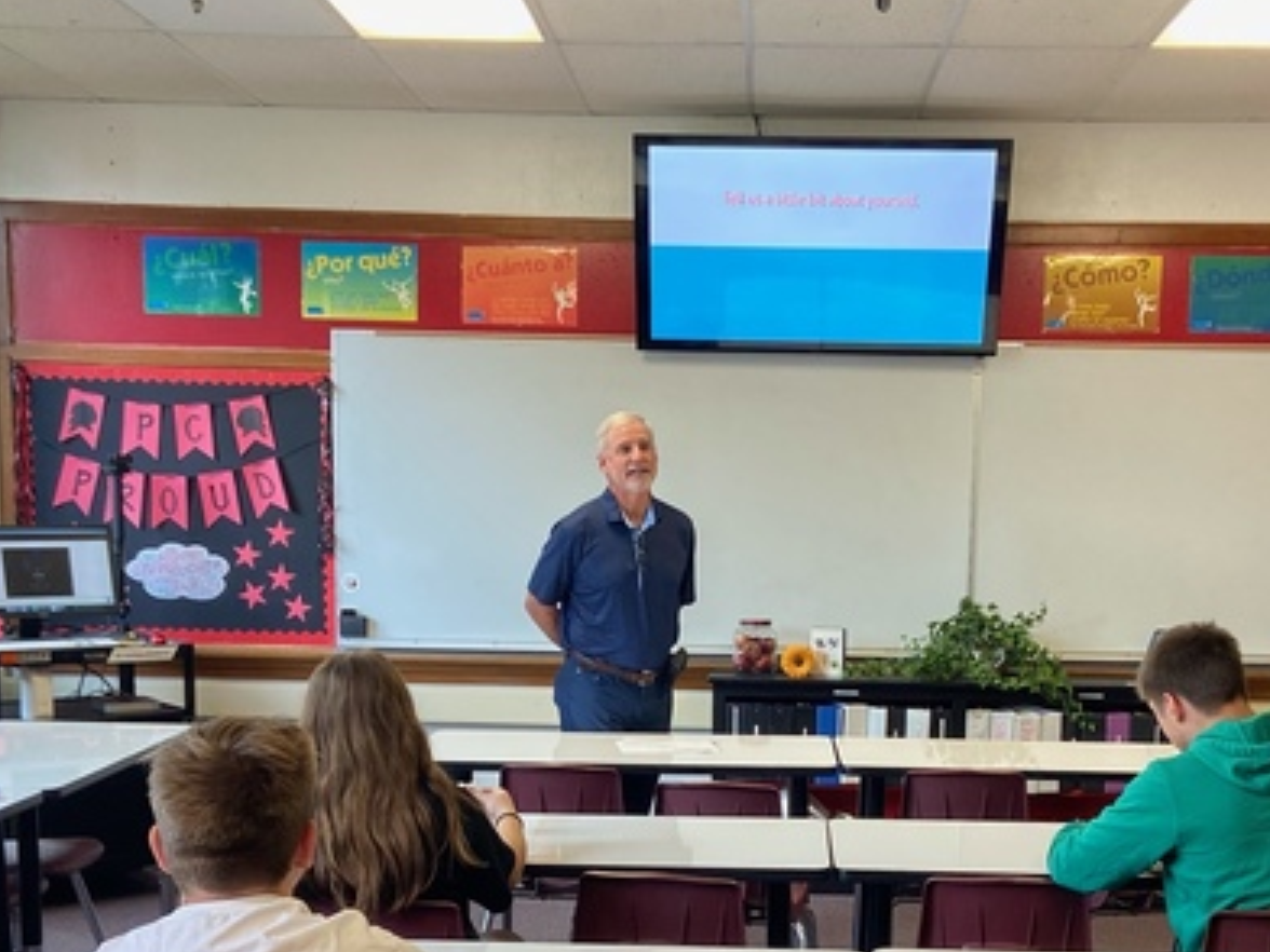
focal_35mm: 53
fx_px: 1944
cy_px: 774
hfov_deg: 36.1
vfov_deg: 26.9
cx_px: 755
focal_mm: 4.25
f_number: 1.8
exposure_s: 1/64
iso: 80
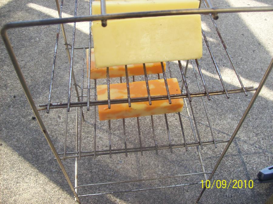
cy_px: 102
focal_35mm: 36
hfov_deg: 51.4
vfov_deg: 39.6
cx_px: 136
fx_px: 284
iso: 80
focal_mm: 6
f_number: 2.7
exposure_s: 1/176
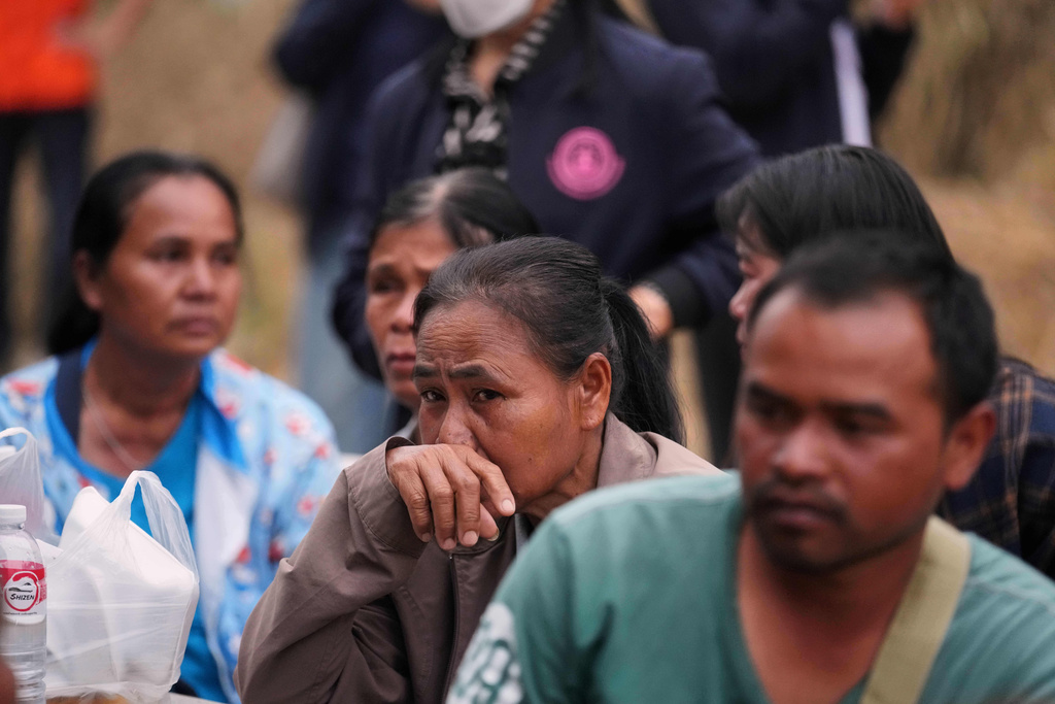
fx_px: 4719
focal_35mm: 161
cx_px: 528
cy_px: 352
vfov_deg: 8.5
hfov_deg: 12.8
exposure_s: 1/2000
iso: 4000
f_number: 2.8
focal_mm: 161
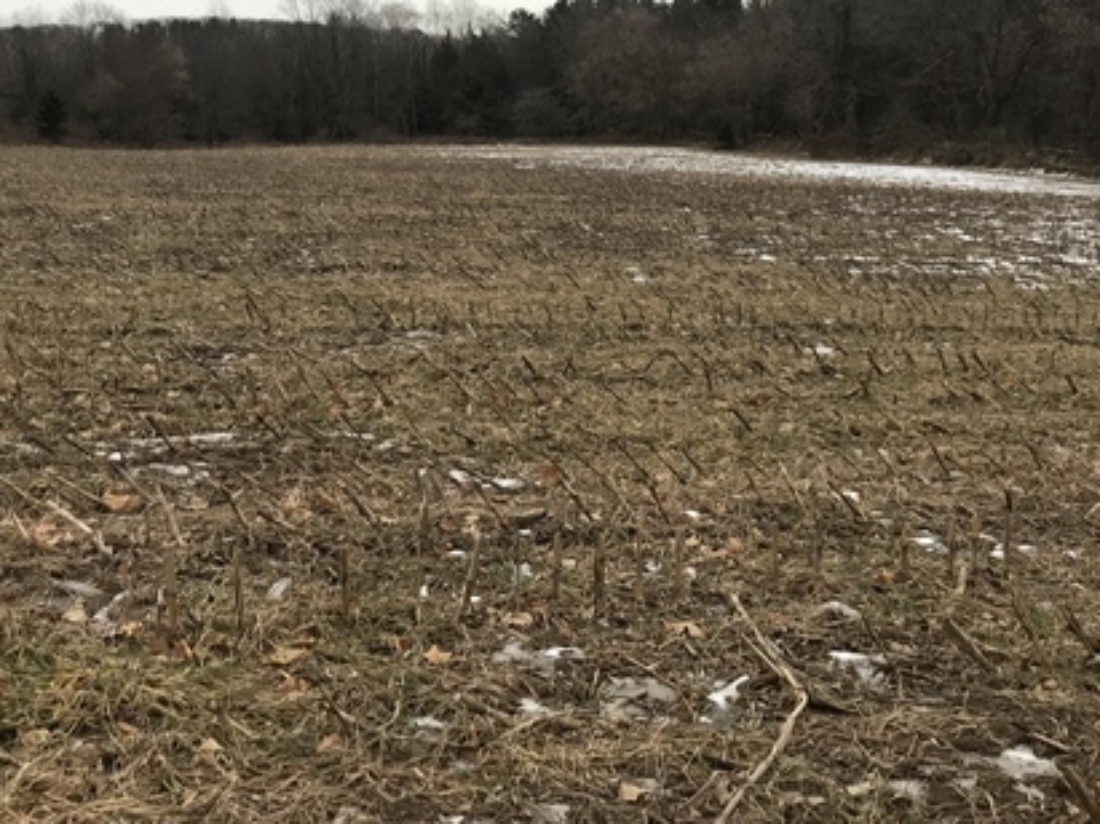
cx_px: 630
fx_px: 1366
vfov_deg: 32.9
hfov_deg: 43.7
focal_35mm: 43
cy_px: 205
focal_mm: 3.99
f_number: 1.8
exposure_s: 1/60
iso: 32
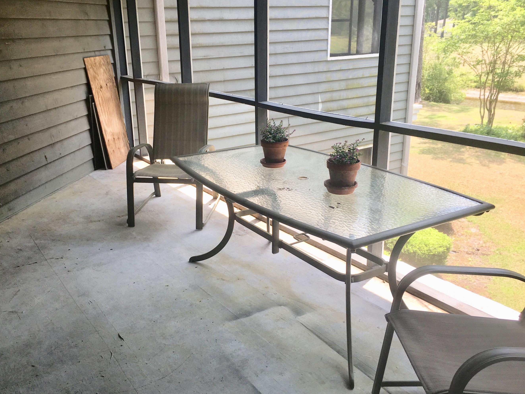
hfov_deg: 55.2
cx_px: 234
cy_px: 194
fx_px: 500
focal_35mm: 33
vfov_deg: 42.9
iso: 25
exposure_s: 1/279
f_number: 2.2
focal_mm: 4.15
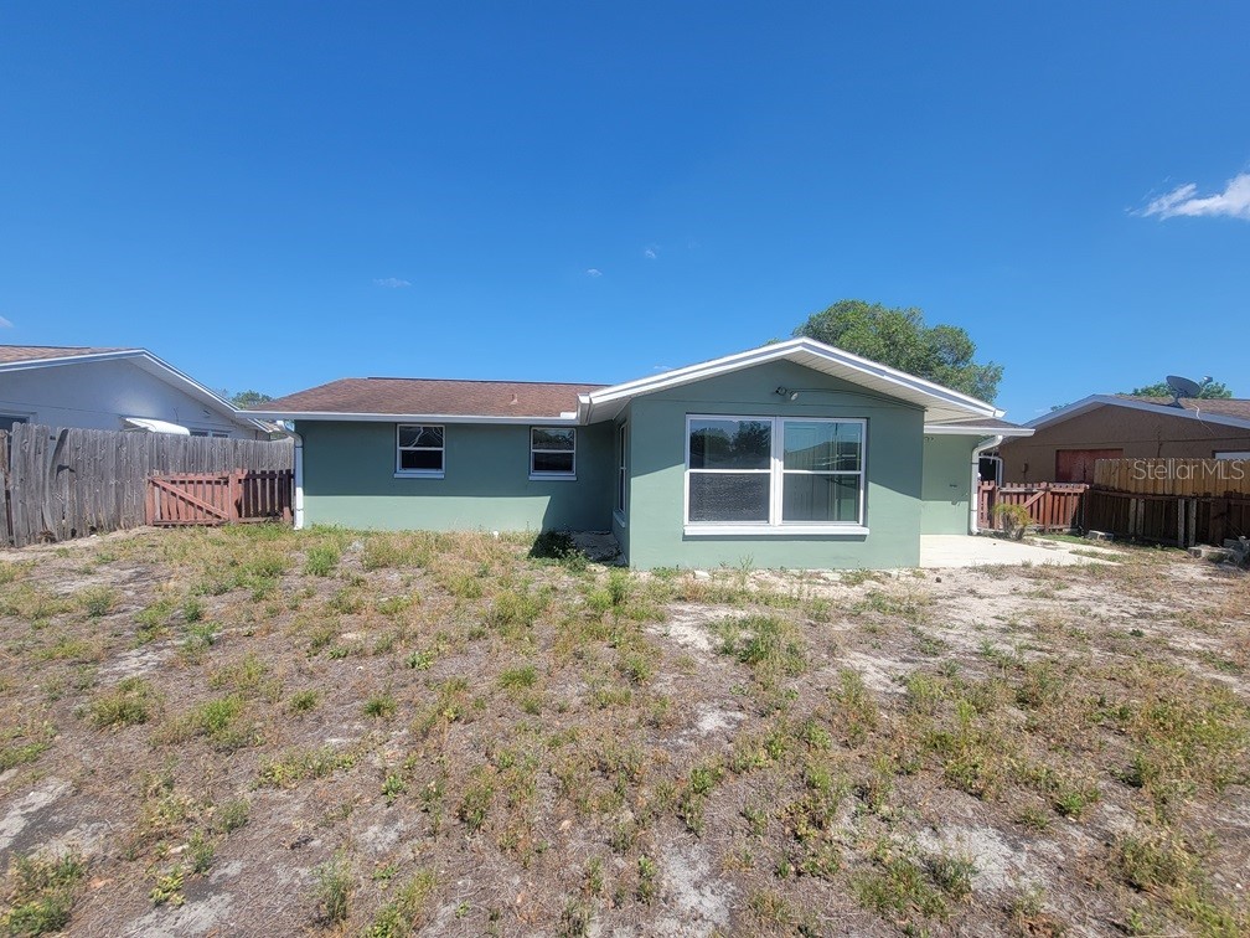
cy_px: 469
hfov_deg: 106.2
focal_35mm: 13
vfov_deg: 89.9
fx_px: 469
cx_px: 625
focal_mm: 2.2
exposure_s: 1/1339
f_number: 2.2
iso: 50
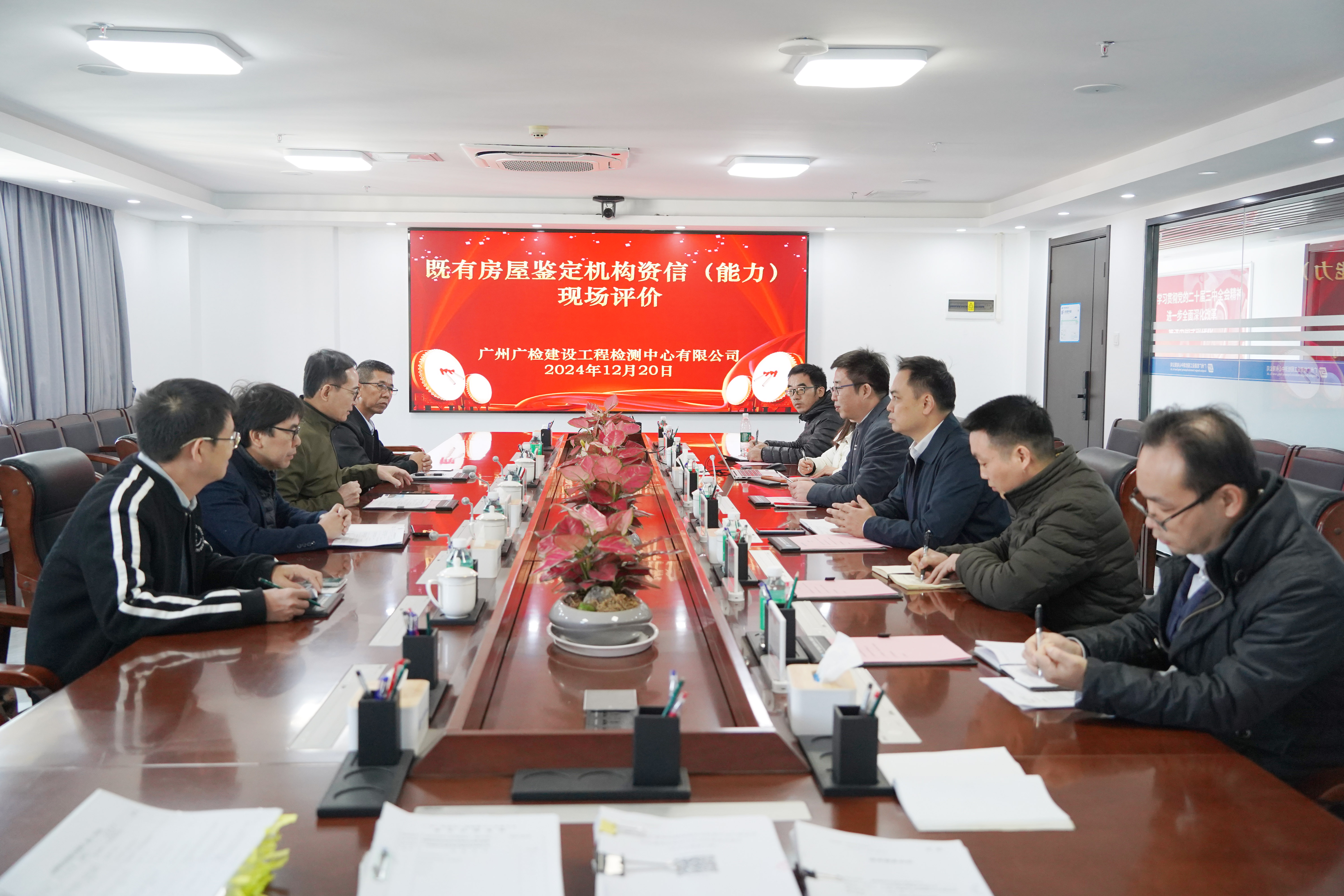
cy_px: 448
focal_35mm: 34
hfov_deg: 55.8
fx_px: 1269
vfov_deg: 38.9
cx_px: 672
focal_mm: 34
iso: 2500
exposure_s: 1/160
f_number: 4
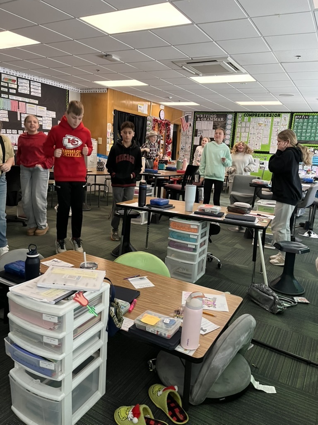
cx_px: 159
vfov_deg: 67.3
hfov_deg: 53.1
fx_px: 318
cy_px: 212
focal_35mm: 26
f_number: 1.6
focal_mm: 5.1
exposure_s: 1/60
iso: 320
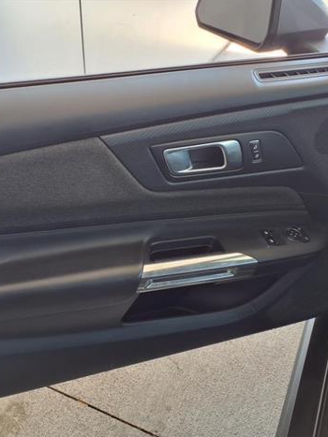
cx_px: 109
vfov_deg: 50.1
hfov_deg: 38.2
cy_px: 222
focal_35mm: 37
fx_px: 468
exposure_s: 1/120
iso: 50
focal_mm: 3.58
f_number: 1.9
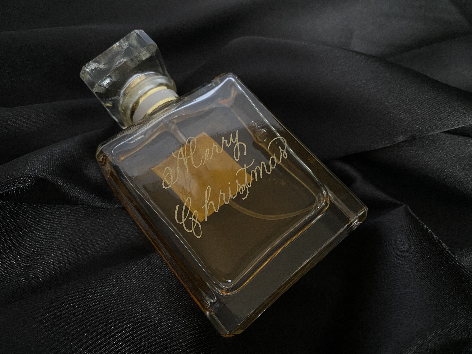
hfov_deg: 69.4
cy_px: 177
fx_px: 341
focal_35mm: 25
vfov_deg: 54.9
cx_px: 236
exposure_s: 1/54
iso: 500
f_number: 1.8
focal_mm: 4.25
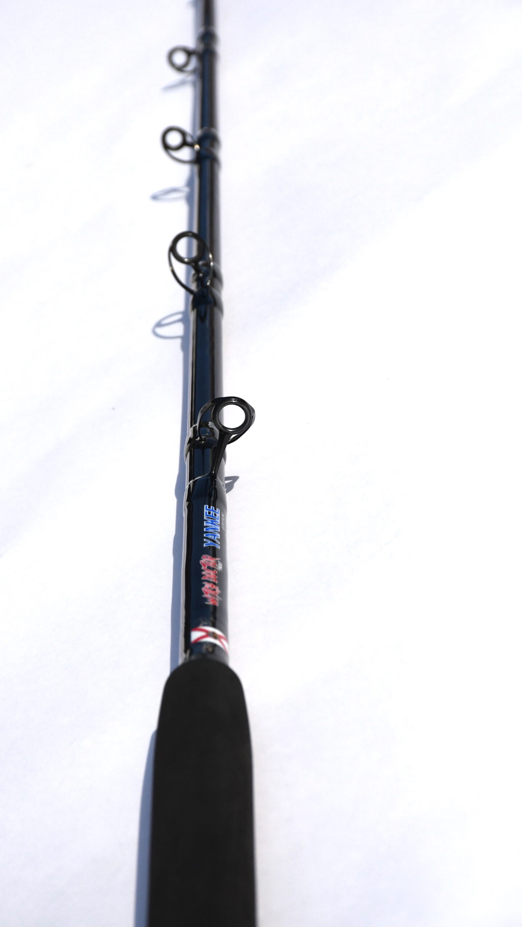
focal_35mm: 134
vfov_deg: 16.0
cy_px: 462
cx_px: 217
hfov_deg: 9.1
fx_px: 3297
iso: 1000
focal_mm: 85
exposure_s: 1/8000
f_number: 8
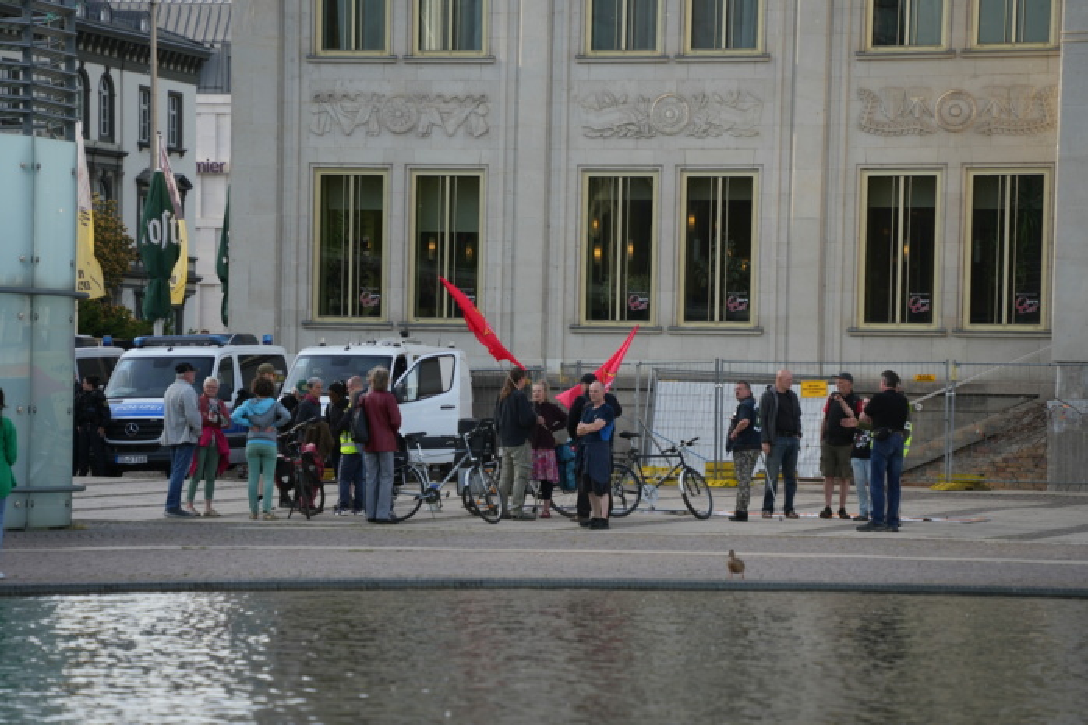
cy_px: 362
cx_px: 544
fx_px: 4925
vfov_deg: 8.4
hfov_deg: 12.6
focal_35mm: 163
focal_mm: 163
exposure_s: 1/400
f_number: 5.6
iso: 250
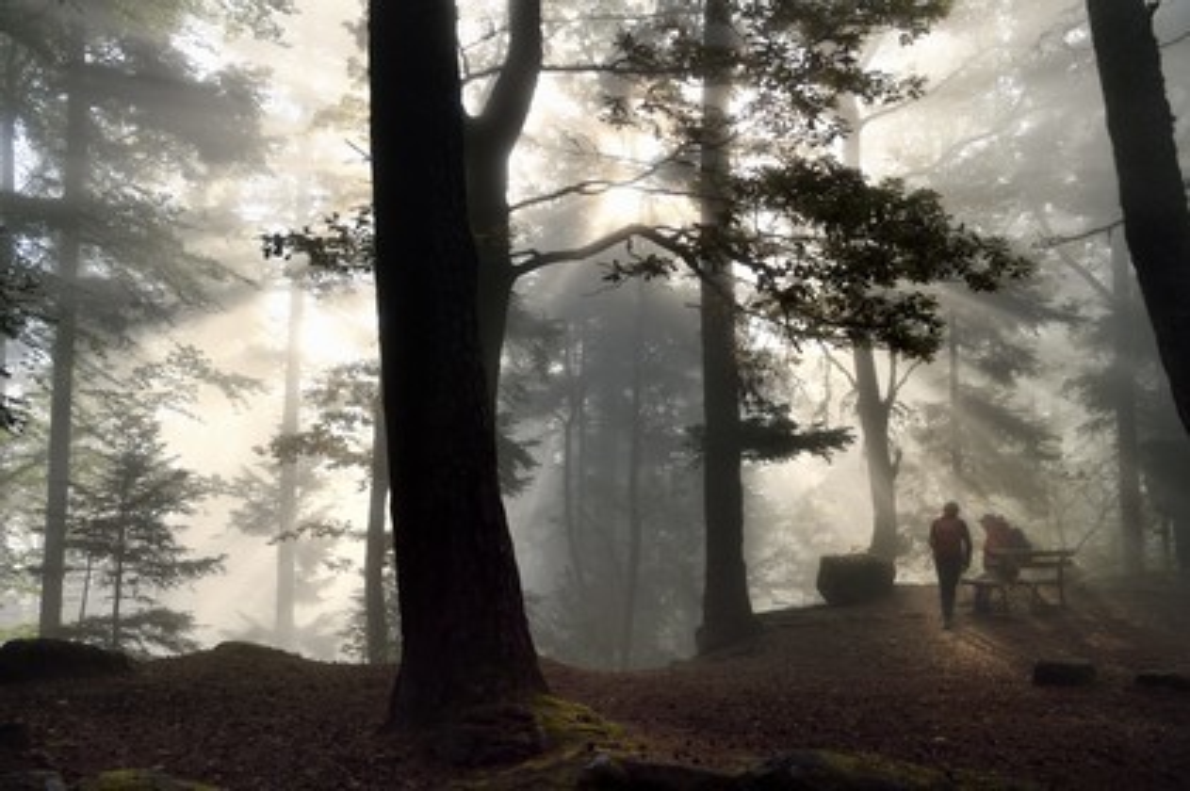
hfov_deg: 50.7
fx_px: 1255
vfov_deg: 35.0
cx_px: 595
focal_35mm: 38
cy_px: 396
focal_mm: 38
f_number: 7.1
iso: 400
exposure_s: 1/640
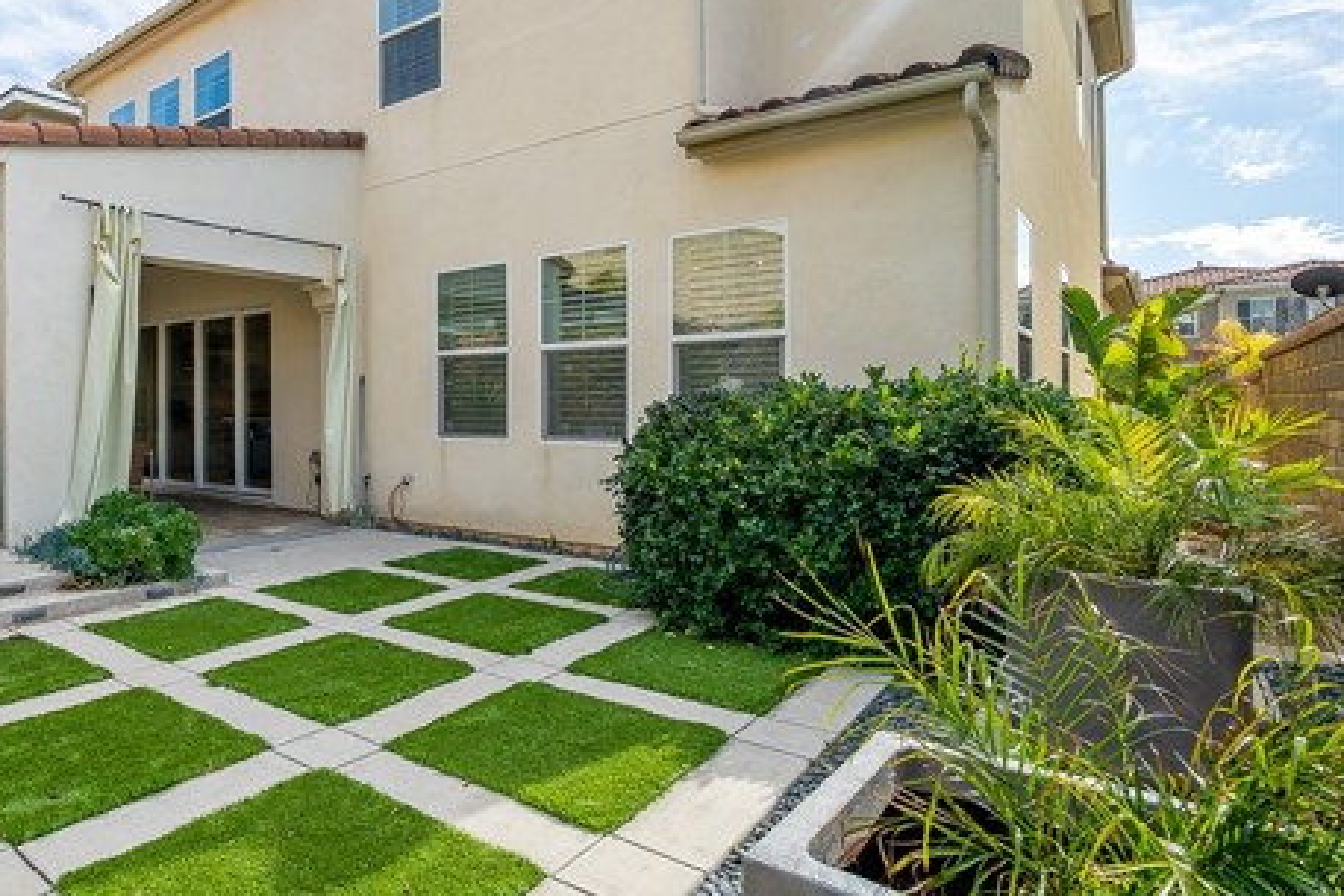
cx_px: 412
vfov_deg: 59.4
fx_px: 784
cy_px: 395
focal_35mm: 21
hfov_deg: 77.6
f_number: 8
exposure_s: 1/400
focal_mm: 15
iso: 200
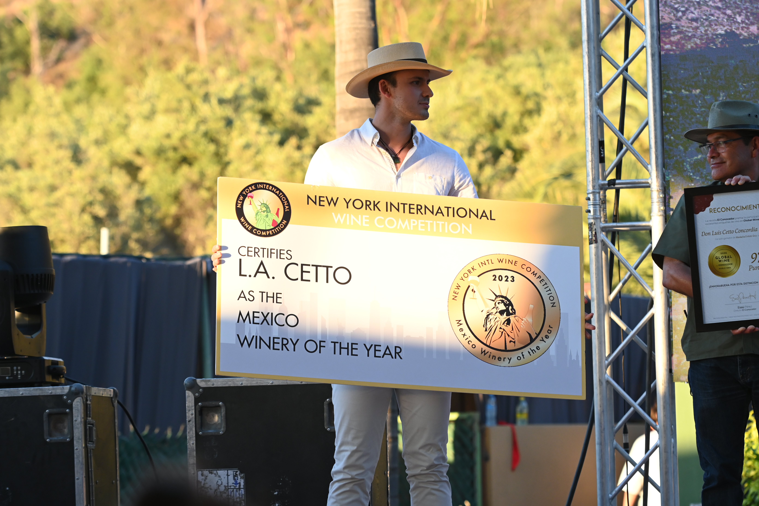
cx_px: 380
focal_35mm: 210
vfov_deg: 6.5
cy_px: 253
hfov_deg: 9.8
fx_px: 4427
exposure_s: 1/400
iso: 640
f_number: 5.6
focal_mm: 140
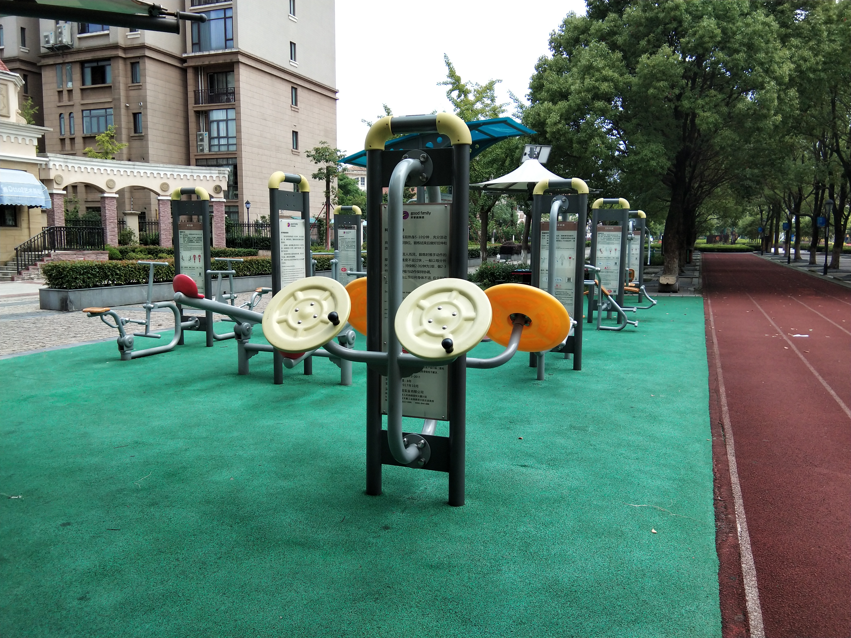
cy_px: 319
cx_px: 426
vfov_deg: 45.4
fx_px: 762
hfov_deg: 58.4
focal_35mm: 31
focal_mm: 3.69
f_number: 2.2
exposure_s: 1/448
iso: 50
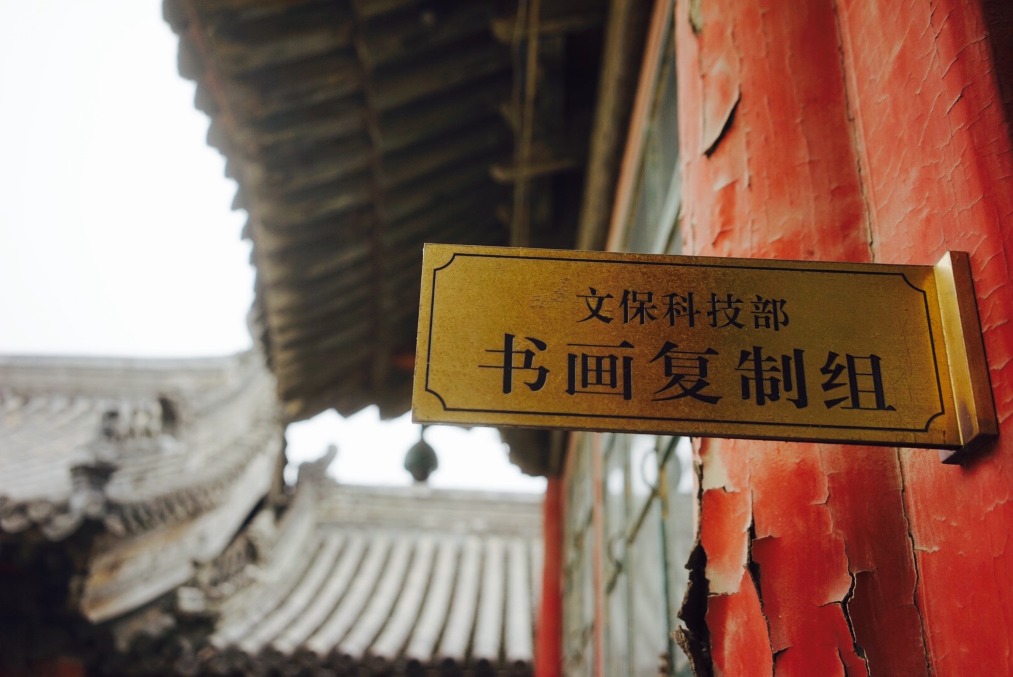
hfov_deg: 54.4
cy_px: 338
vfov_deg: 37.9
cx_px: 506
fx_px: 986
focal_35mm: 35
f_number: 4
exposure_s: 1/160
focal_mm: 35
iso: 200
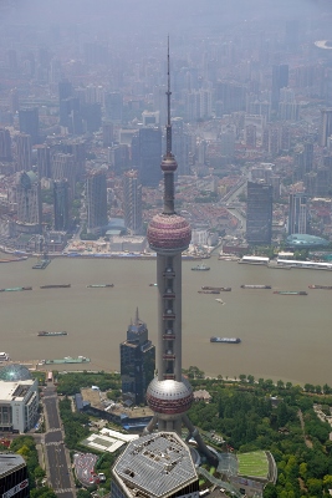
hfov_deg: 20.2
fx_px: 933
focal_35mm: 68
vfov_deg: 29.9
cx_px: 166
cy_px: 249
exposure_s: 1/160
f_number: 10
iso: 100
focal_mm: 45
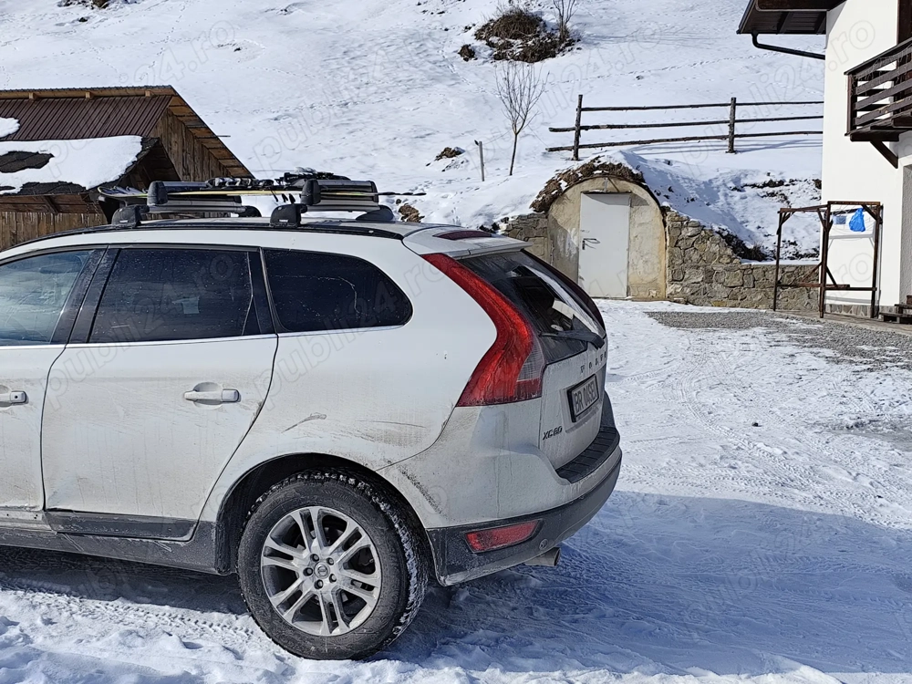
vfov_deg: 34.3
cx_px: 456
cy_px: 342
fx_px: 1107
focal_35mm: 42
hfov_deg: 44.8
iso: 50
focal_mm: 6.19
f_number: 1.65
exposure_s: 1/1530
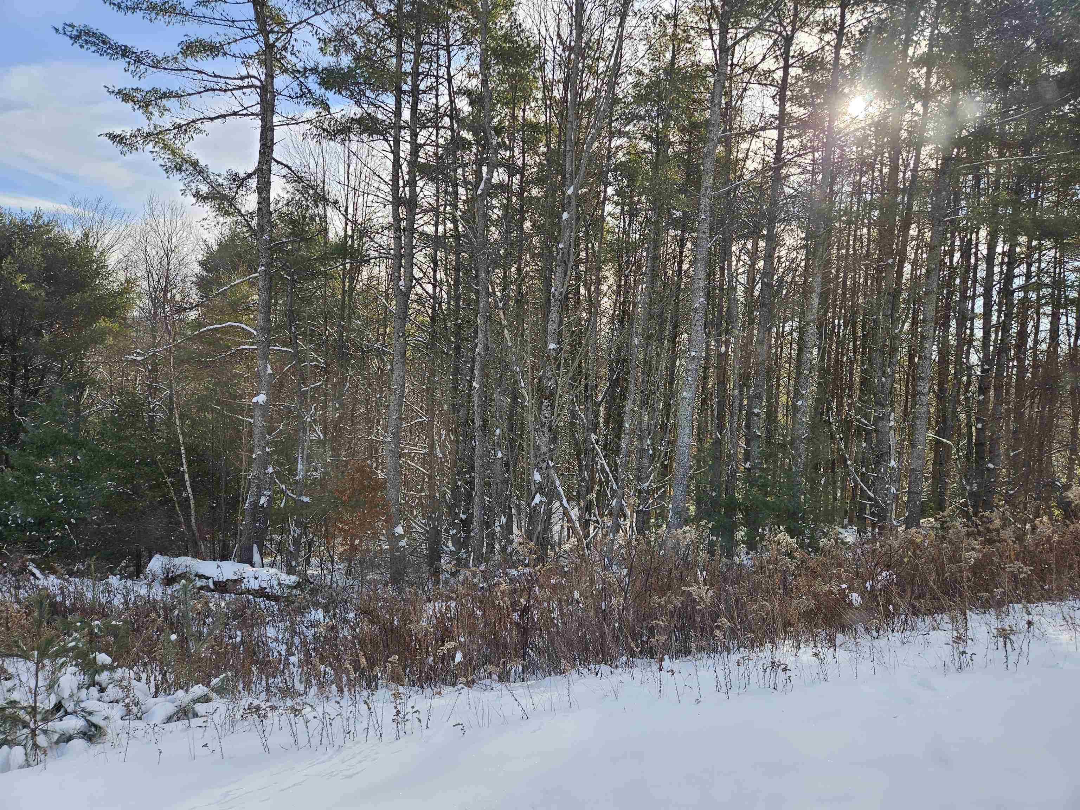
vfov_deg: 58.9
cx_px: 540
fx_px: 718
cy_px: 405
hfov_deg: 73.9
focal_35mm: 23
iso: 25
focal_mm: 5.4
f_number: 1.8
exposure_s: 1/416
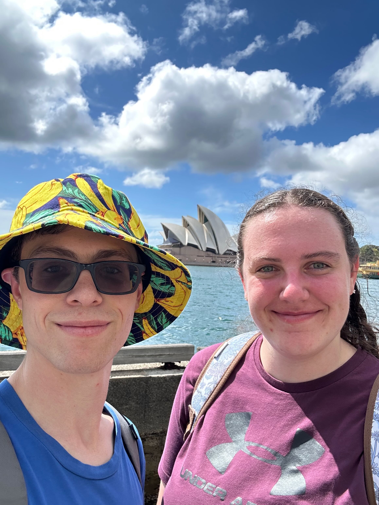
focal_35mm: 30
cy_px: 252
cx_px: 190
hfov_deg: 46.8
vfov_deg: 60.0
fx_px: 438
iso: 25
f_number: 1.9
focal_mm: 2.69
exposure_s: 1/720
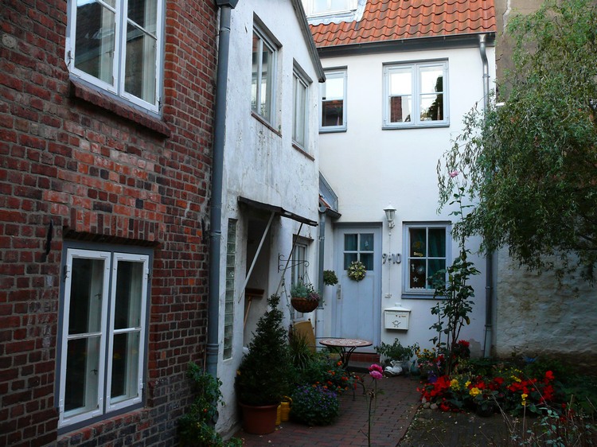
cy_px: 224
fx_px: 603
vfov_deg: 40.7
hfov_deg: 52.6
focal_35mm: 35
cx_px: 298
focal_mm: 7.4
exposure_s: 1/80
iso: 200
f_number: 2.8
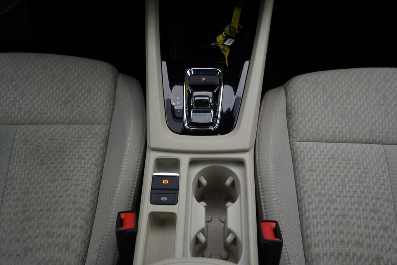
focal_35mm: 36
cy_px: 132
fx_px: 397
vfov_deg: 36.9
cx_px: 198
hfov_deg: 53.1
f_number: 3.2
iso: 125
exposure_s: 1/50
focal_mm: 24
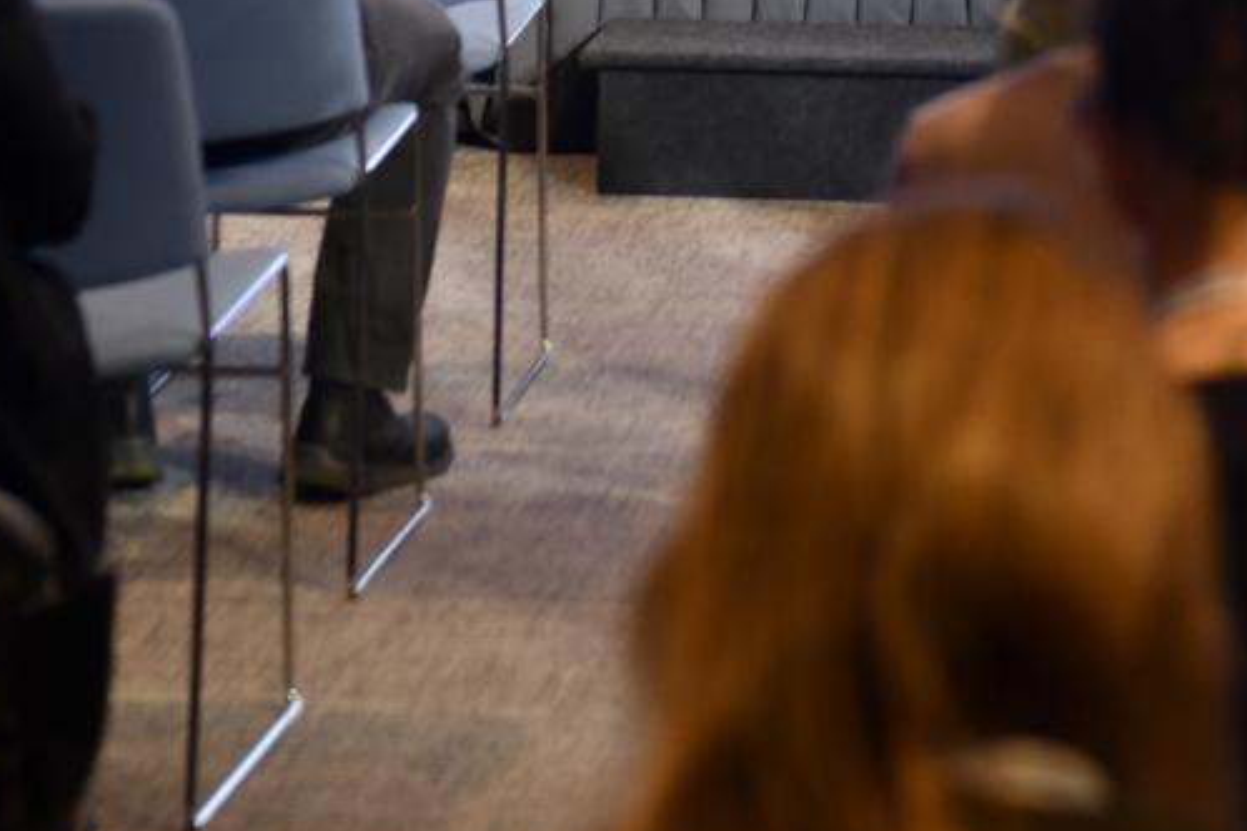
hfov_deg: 12.3
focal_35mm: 167
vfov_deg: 8.1
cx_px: 969
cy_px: -367
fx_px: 5784
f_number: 2.8
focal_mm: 52
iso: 500
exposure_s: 1/250
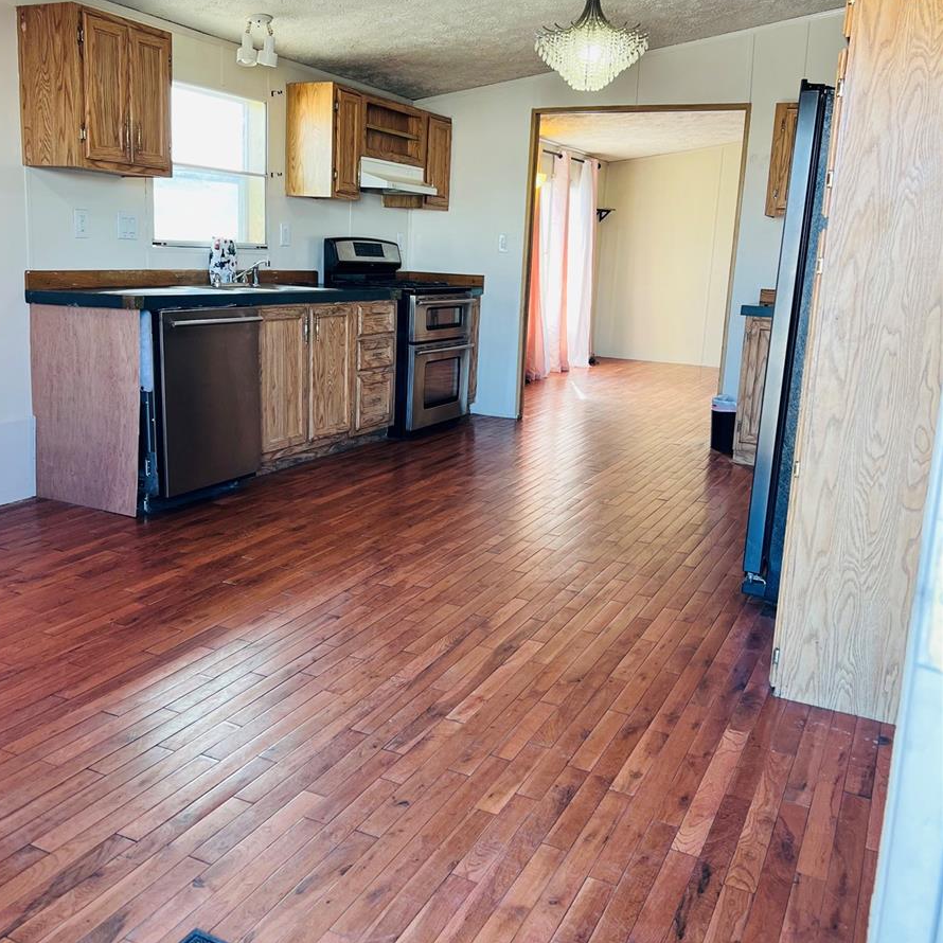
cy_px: 427
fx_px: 955
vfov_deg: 52.5
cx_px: 467
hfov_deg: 52.5
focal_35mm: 31
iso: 64
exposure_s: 1/120
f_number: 1.5
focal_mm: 5.7
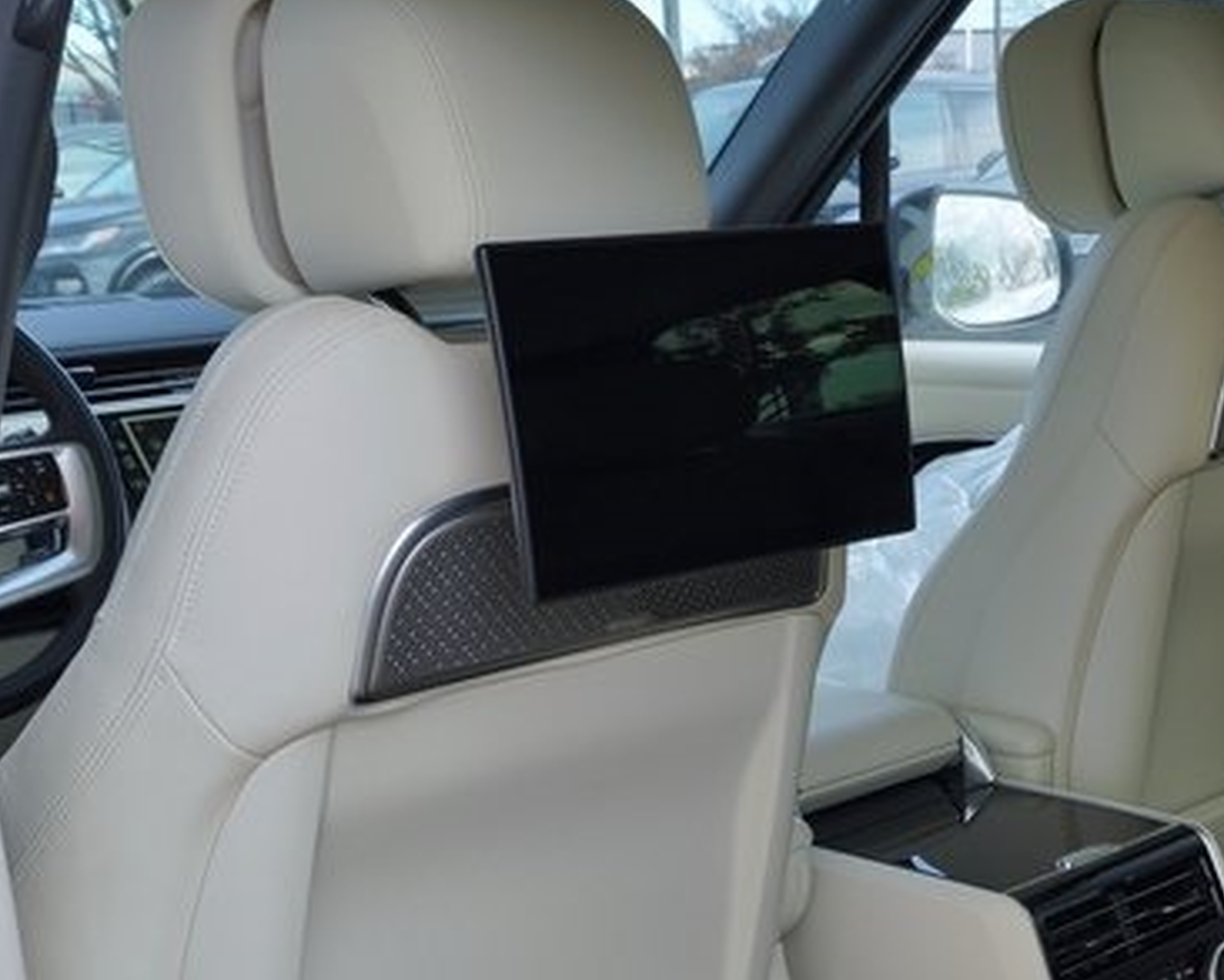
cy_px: 945
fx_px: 2283
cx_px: 1007
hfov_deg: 29.2
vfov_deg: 23.4
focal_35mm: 63
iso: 100
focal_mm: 16
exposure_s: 1/80
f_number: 5.6
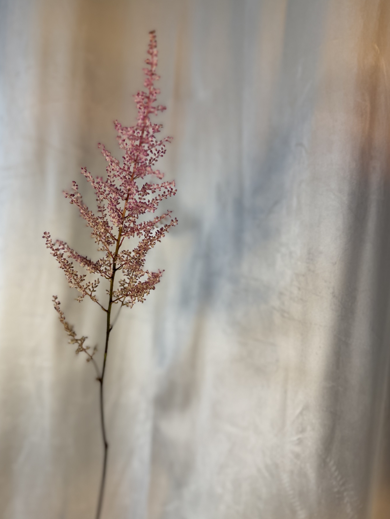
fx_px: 406
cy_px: 251
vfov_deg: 65.3
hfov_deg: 51.3
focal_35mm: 27
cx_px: 179
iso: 125
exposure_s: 1/100
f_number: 1.78
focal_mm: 6.76
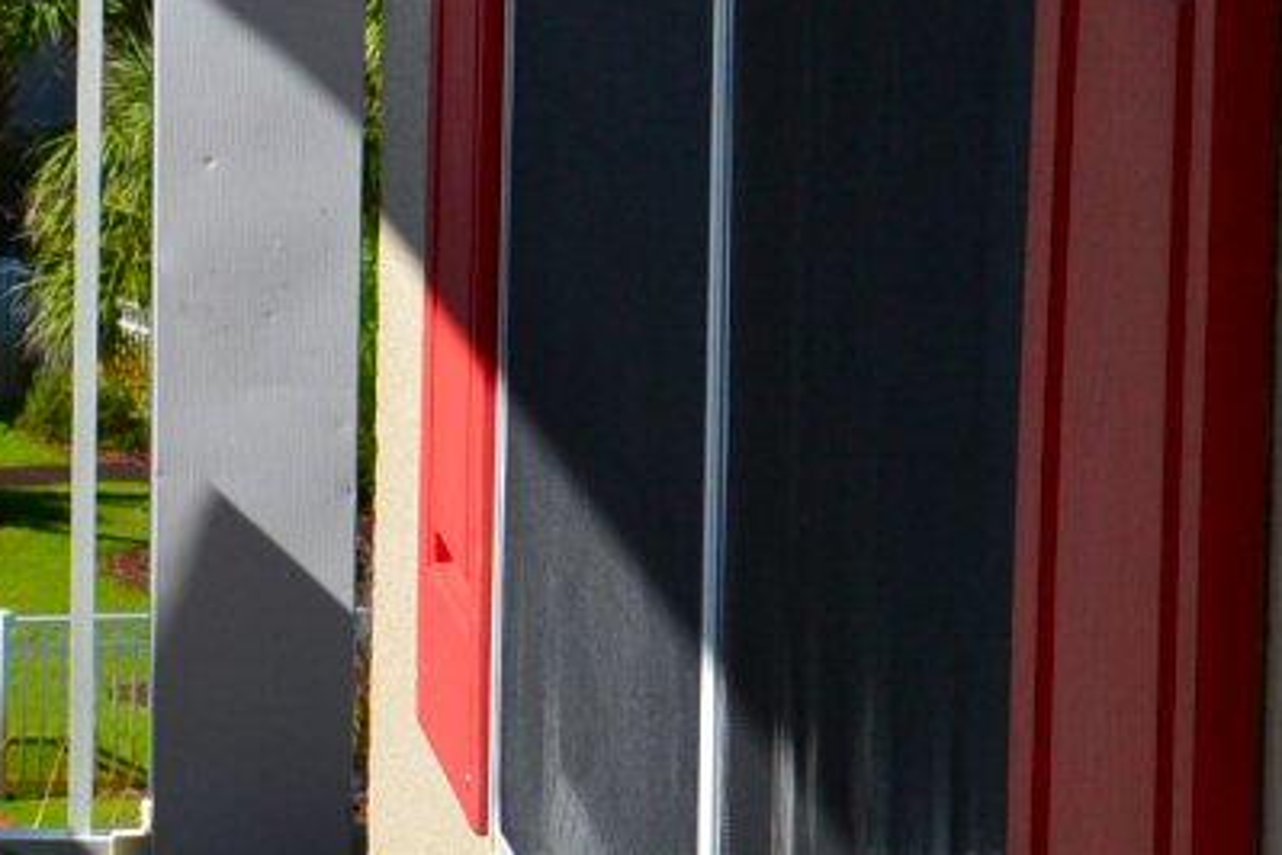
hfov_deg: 7.6
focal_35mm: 269
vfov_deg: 5.1
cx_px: -556
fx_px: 9565
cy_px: 72
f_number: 11
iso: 360
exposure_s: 1/500
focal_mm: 55
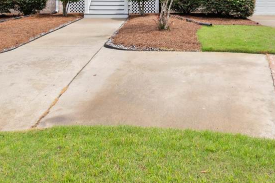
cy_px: 2
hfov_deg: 54.2
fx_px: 267
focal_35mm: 35
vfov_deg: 34.6
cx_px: 159
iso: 100
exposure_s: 1/125
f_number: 5.6
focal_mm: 10
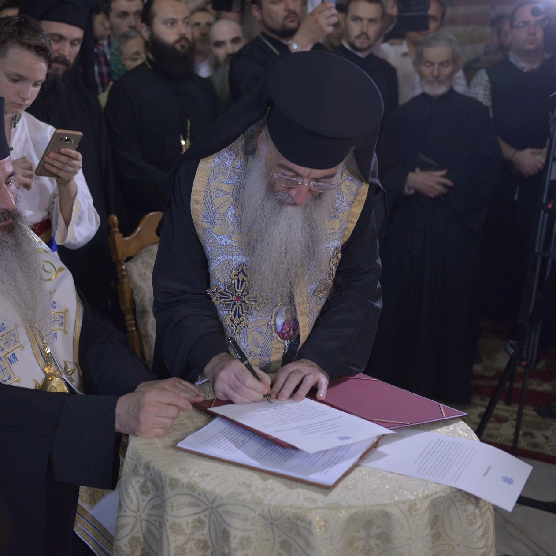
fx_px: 890
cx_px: 224
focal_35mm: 49
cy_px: 279
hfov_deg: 34.6
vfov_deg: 34.7
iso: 2500
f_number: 2.8
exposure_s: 1/60
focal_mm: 38
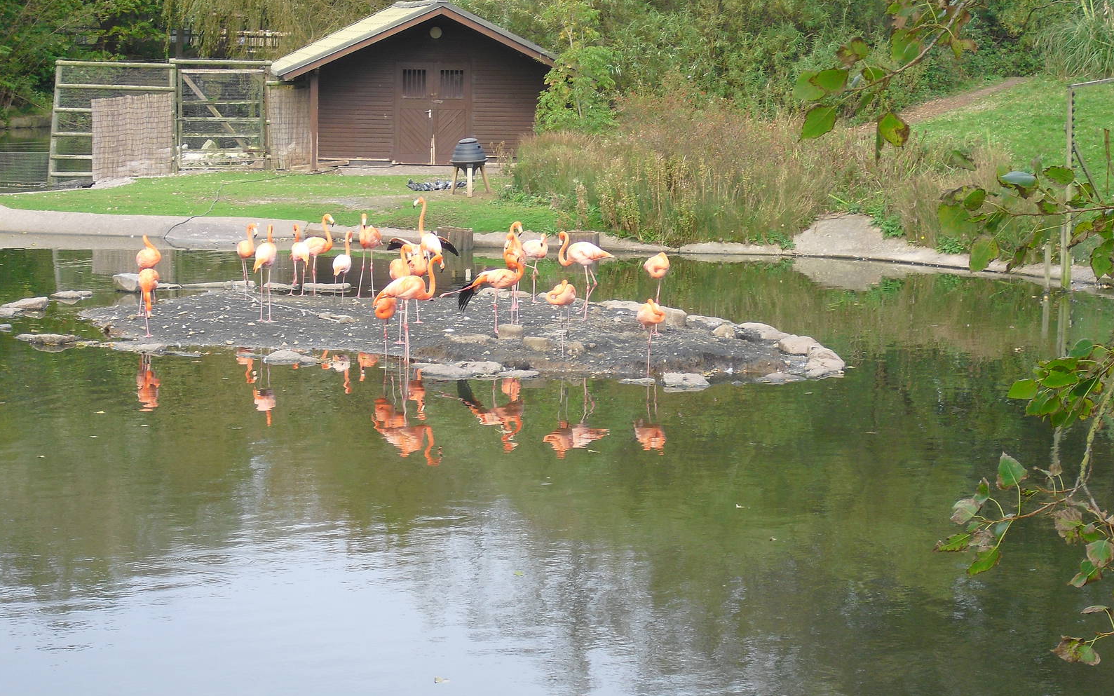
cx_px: 557
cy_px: 362
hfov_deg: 21.9
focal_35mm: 95
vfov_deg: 13.8
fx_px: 2884
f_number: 5.1
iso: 100
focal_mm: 15.7
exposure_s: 1/125
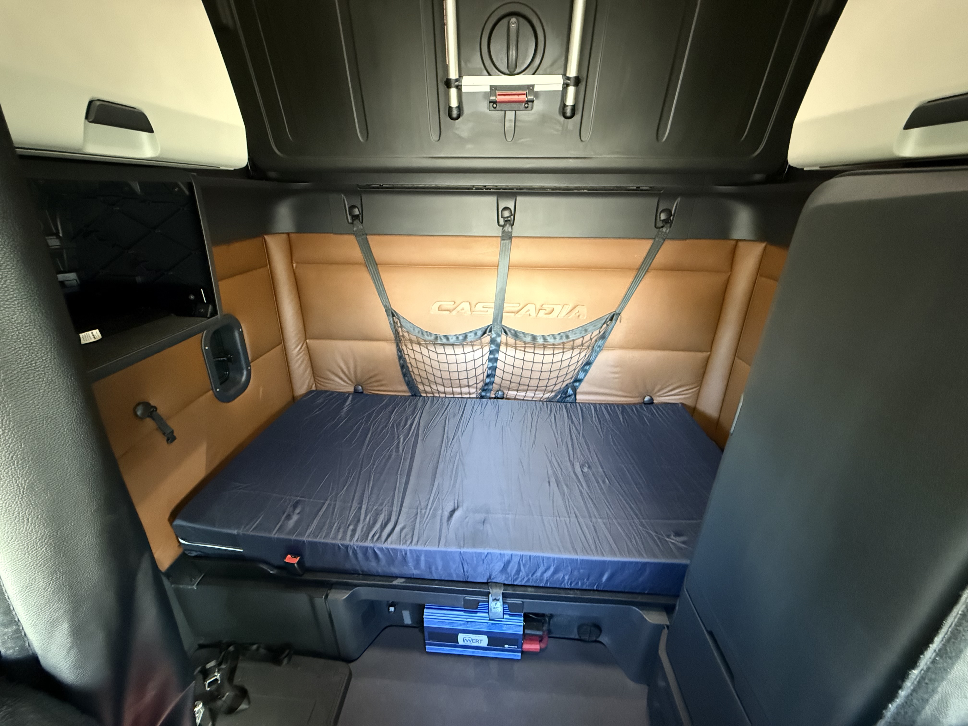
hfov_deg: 102.1
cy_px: 363
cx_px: 484
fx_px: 391
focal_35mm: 14
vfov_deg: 85.7
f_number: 2.2
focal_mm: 2.22
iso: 1250
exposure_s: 1/56
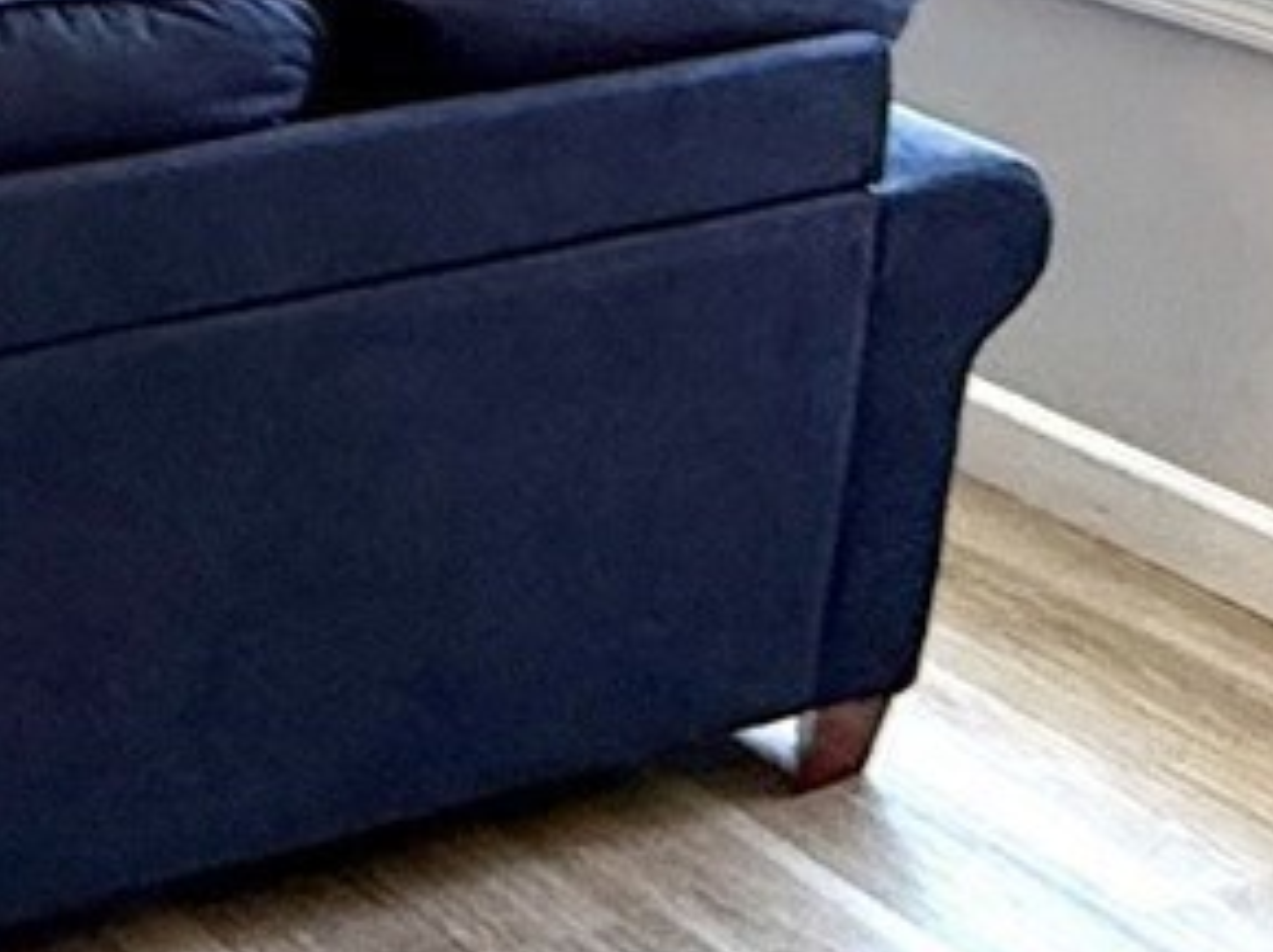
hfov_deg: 19.0
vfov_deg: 14.5
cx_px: -154
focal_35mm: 99
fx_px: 3638
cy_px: -123
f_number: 2.2
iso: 125
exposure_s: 1/120
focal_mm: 2.22
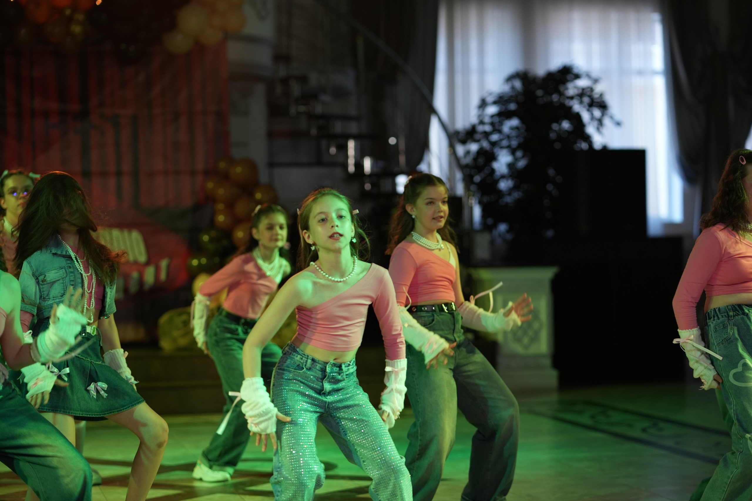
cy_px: 250
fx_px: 1776
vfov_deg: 16.1
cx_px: 376
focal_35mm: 85
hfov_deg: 23.9
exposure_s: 1/400
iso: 800
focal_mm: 85
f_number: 2.2
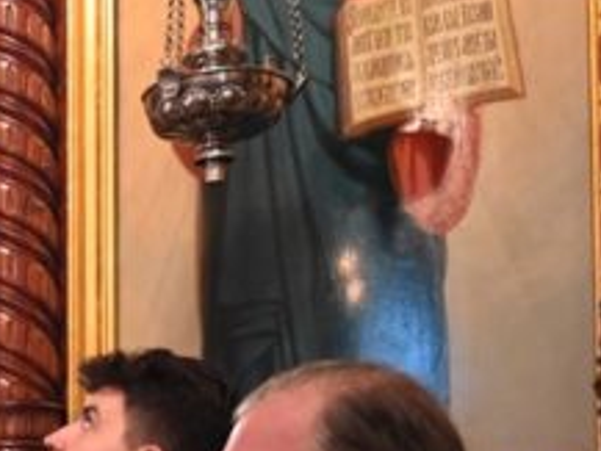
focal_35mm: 109
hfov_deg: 15.0
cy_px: 627
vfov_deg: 13.0
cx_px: -571
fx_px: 1893
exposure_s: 1/50
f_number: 4
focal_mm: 24
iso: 3200
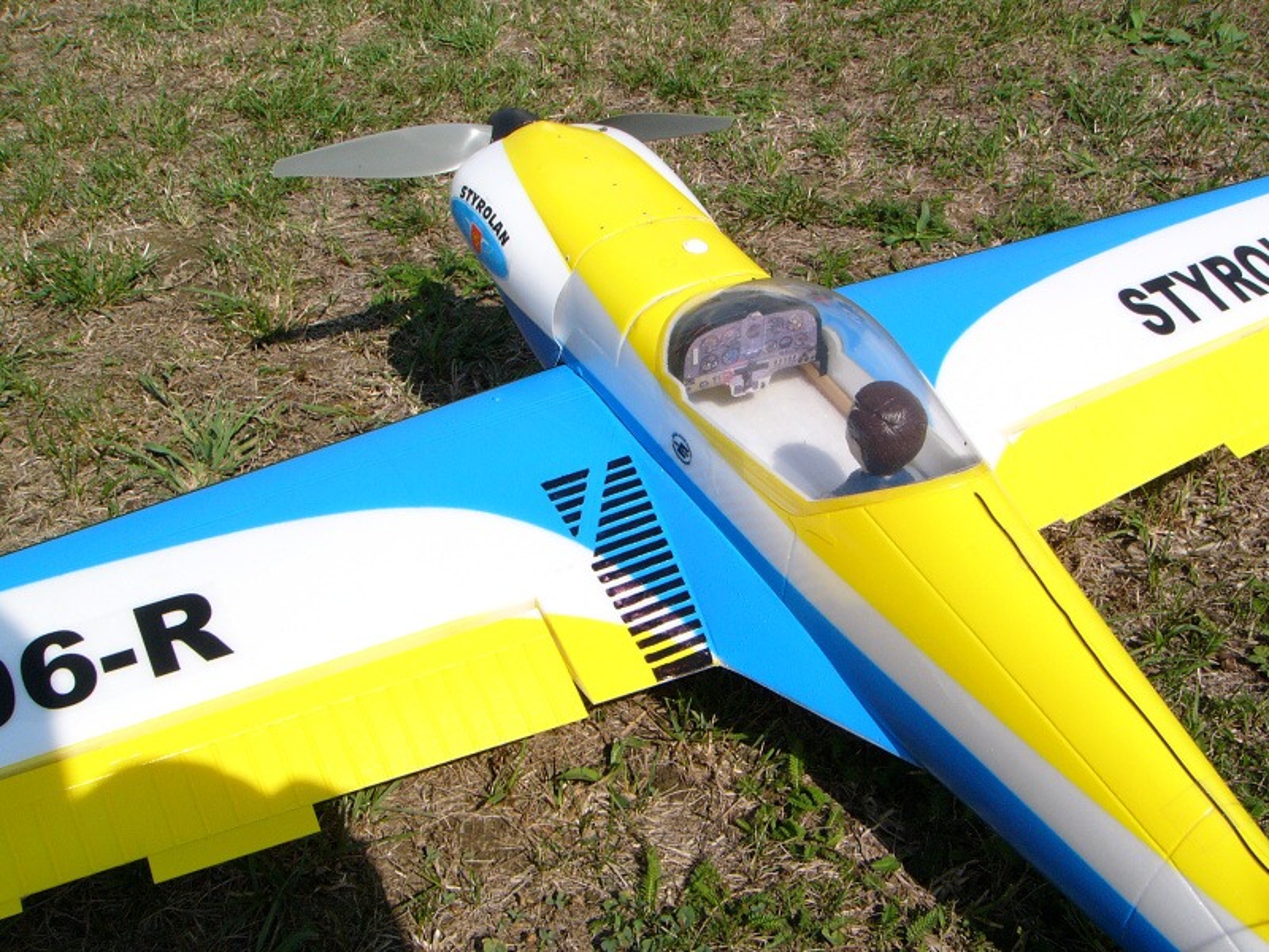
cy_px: 476
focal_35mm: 41
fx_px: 1503
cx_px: 634
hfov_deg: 45.8
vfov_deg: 35.1
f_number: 6.5
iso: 100
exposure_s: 1/1000
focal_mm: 6.8
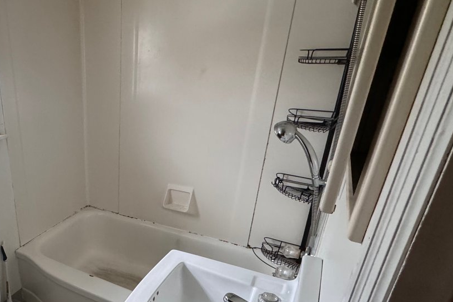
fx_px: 340
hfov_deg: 61.6
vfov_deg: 47.0
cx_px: 88
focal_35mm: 27
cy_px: 206
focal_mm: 2.22
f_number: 2.2
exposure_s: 1/76
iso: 320
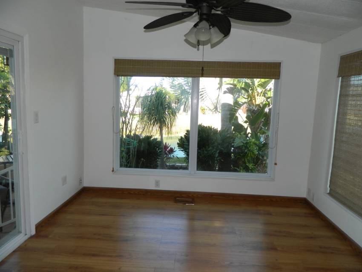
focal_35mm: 25
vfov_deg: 54.9
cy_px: 136
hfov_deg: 69.4
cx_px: 181
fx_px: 261
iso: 80
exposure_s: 1/100
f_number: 3.1
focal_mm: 4.5
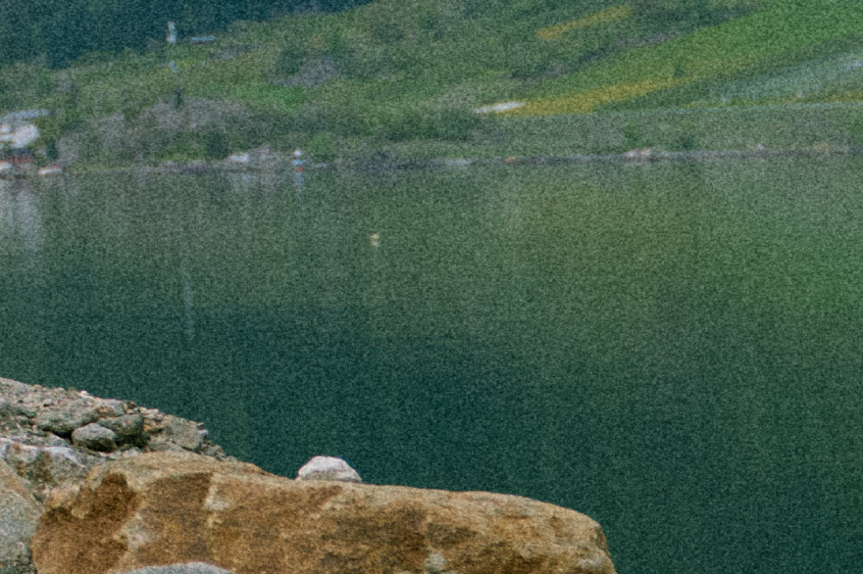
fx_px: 5727
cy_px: -818
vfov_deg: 5.5
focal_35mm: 239
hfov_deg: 7.7
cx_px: -1560
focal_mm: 30
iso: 100
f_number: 2.8
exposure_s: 1/400
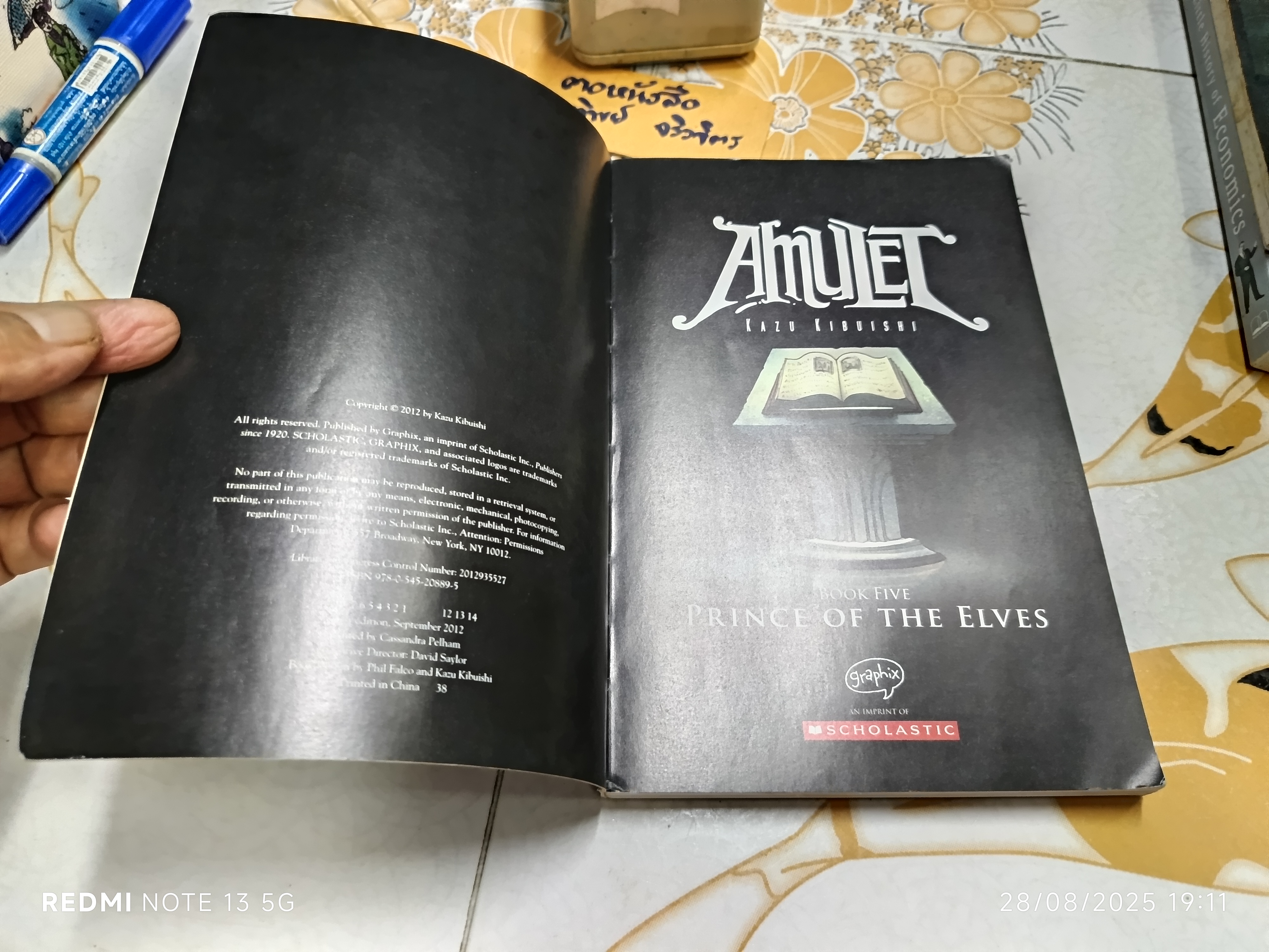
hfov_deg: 71.6
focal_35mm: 24
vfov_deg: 56.8
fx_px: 880
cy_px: 476
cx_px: 634
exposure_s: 1/25
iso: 1632
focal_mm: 5.31
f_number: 1.7
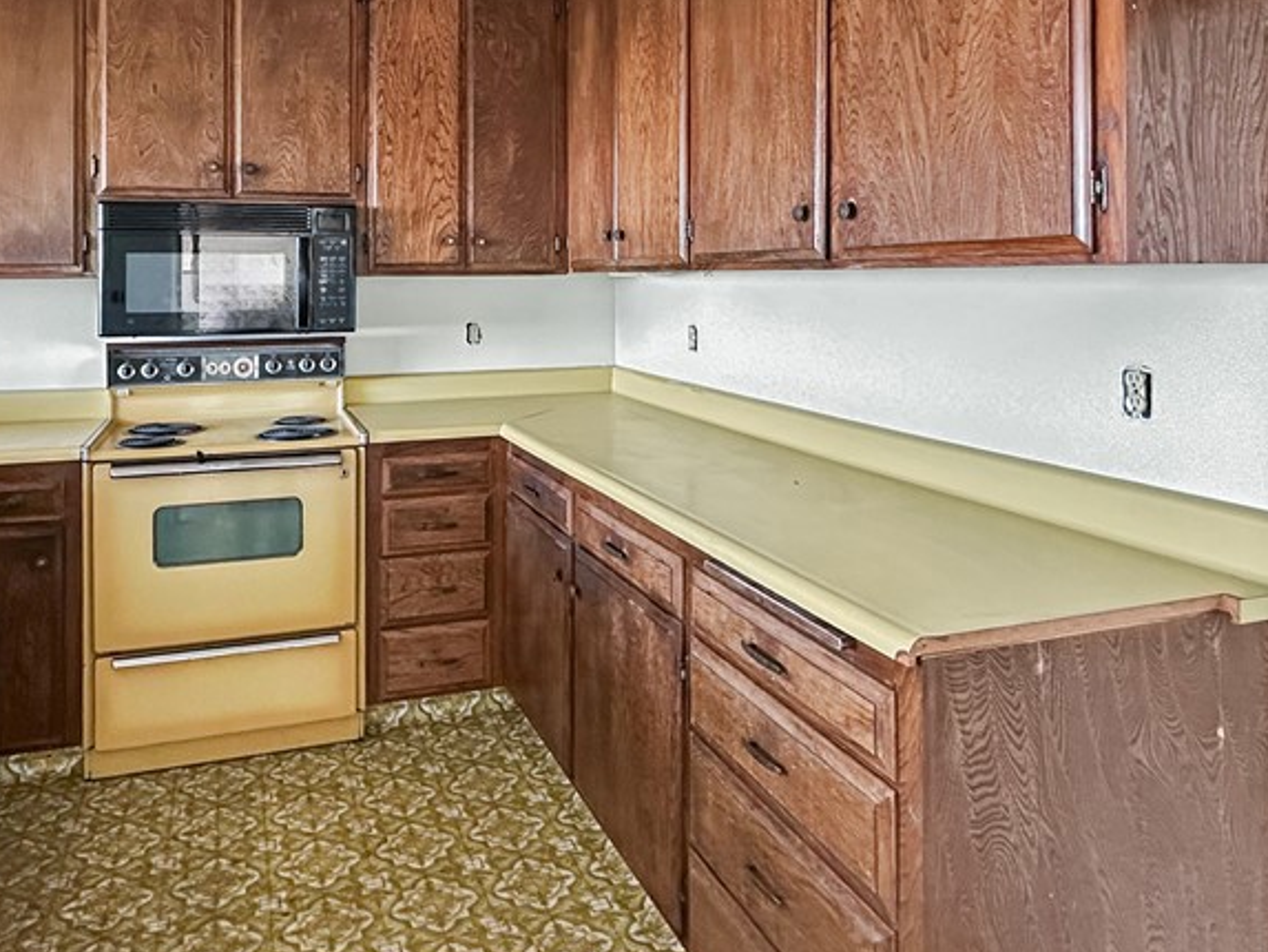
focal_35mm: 25
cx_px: 542
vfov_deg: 54.7
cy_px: 412
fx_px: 916
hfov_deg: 69.0
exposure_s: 1/80
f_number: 2.2
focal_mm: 2.22
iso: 320
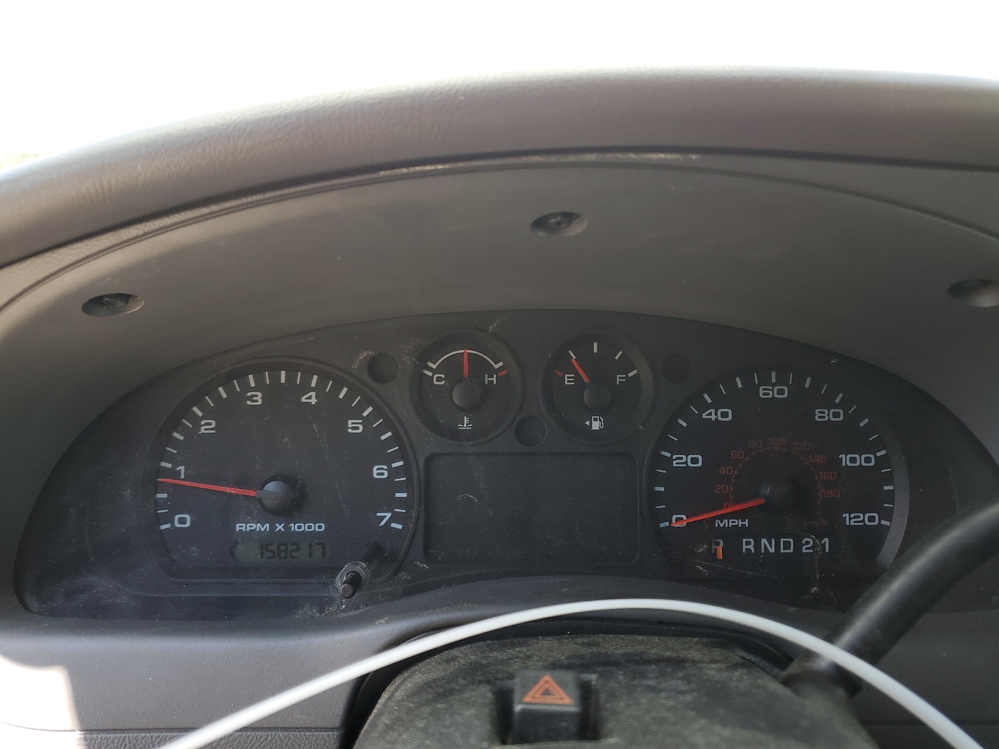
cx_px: 500
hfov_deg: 67.3
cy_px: 374
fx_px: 750
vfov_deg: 53.1
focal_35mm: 26
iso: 50
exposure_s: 1/204
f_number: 1.5
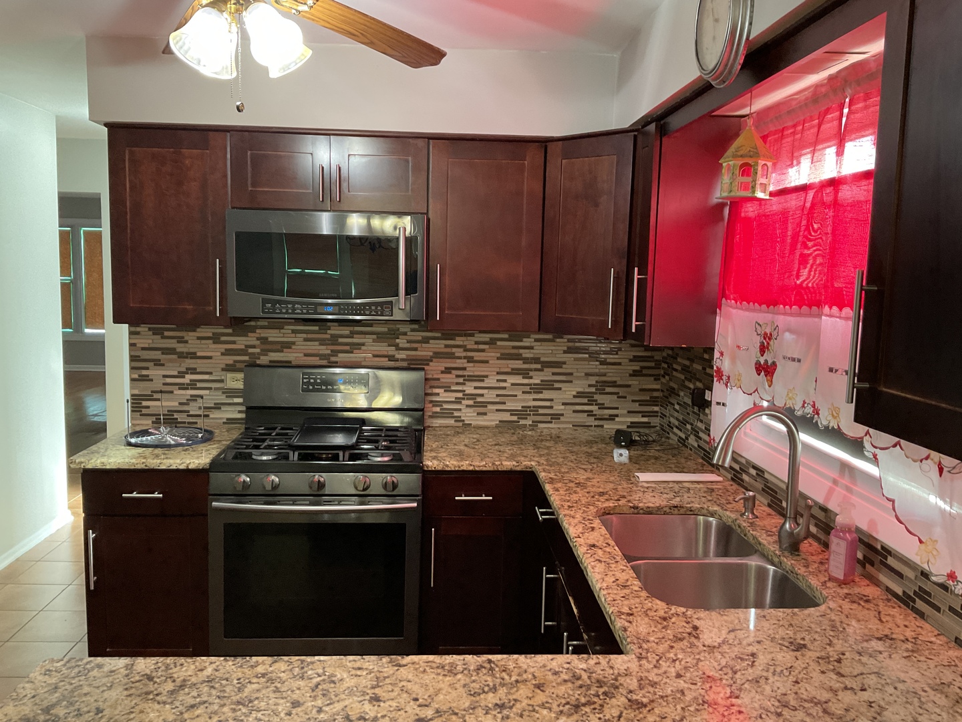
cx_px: 481
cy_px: 361
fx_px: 806
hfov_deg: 61.7
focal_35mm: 29
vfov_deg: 48.2
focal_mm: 3
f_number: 1.8
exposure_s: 1/60
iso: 250
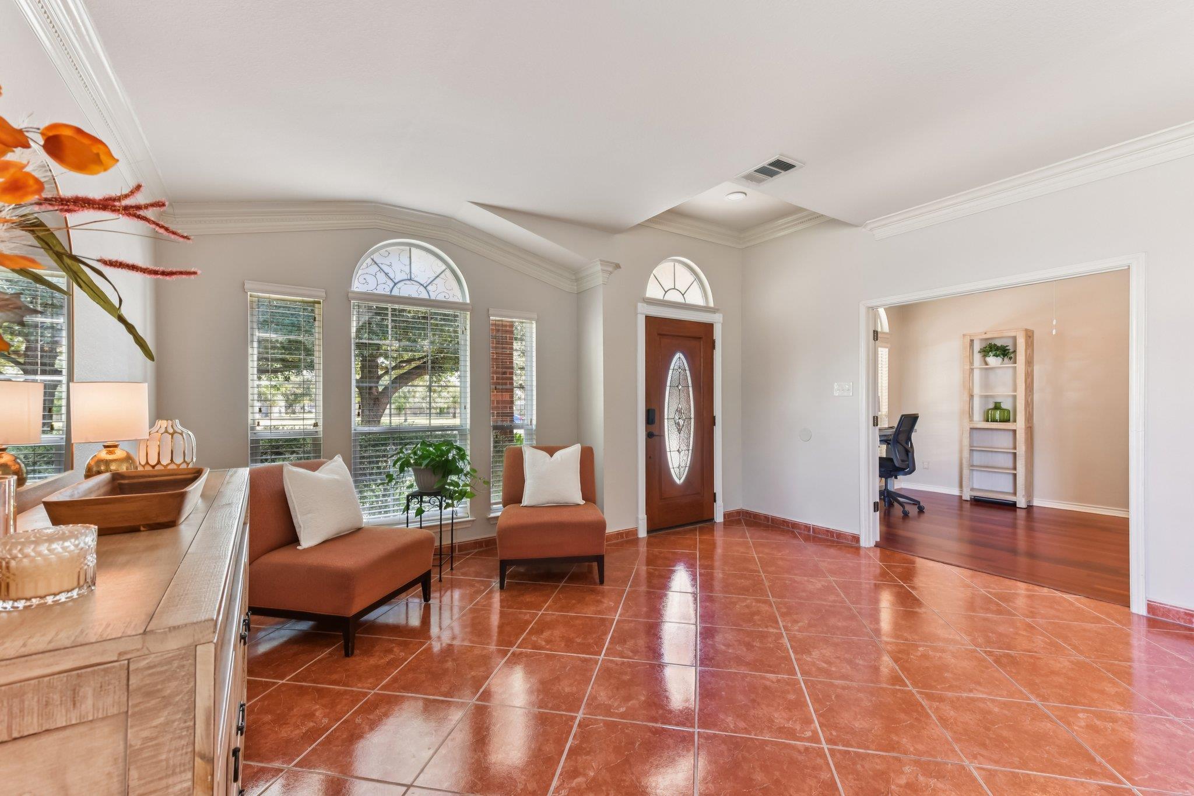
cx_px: 597
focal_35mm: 15
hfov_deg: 100.4
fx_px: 498
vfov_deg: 77.3
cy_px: 398
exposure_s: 1/13
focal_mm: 15
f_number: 8
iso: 400
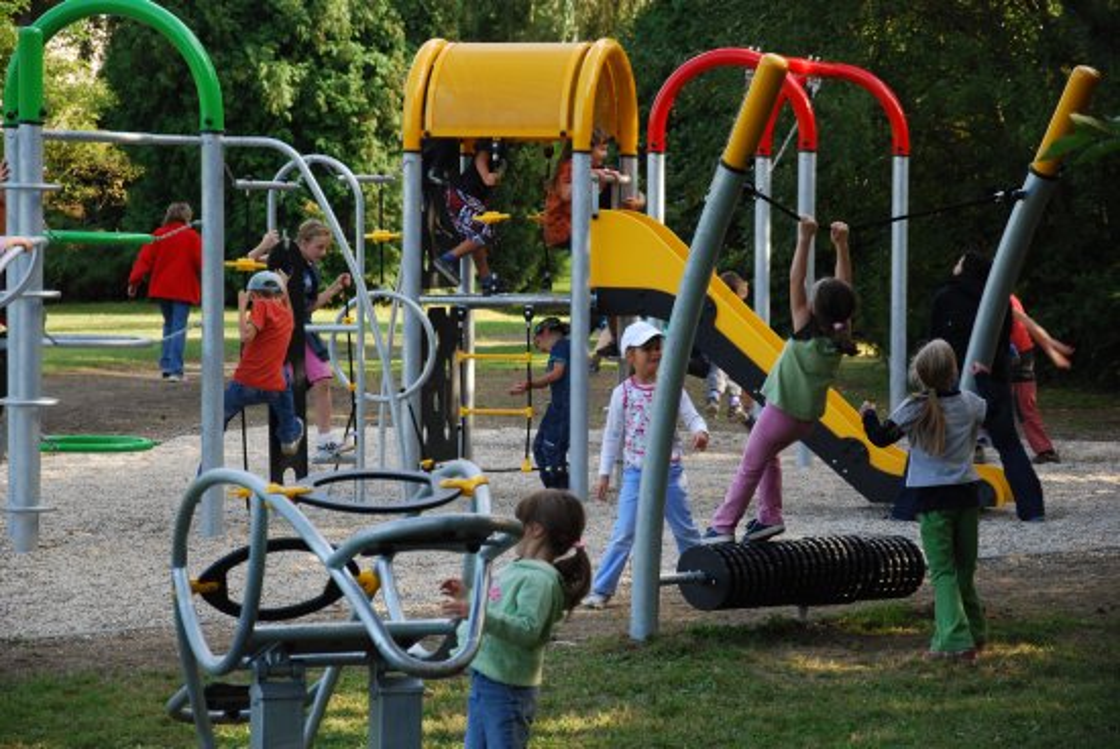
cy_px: 374
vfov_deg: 11.5
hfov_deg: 17.0
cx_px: 560
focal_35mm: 120
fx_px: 3737
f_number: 5.6
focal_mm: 80
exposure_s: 1/125
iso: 220
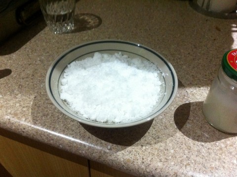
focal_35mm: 35
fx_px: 239
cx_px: 118
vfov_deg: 40.6
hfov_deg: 52.7
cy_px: 88
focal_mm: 3.85
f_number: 2.8
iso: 320
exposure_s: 1/15
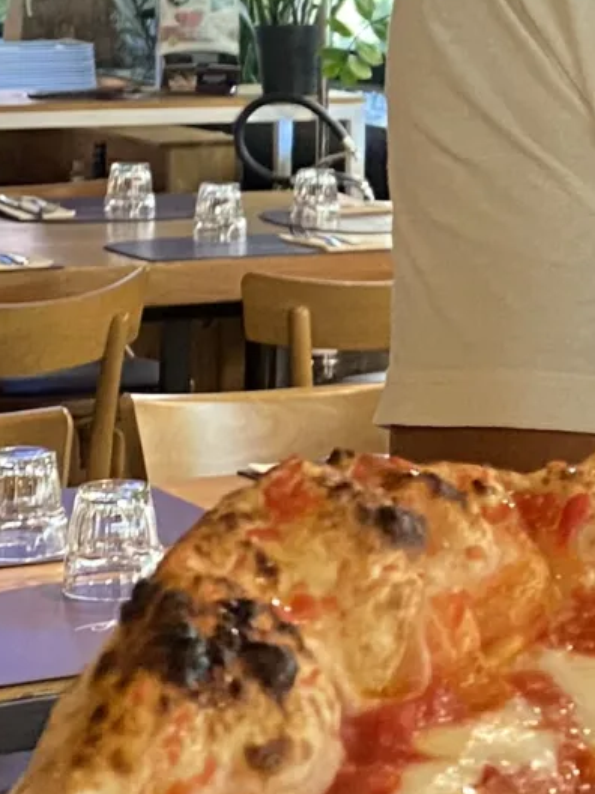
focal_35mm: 126
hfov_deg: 11.0
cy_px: 152
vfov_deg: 15.5
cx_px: 1070
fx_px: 2888
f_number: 1.8
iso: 200
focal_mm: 4.25
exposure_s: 1/50
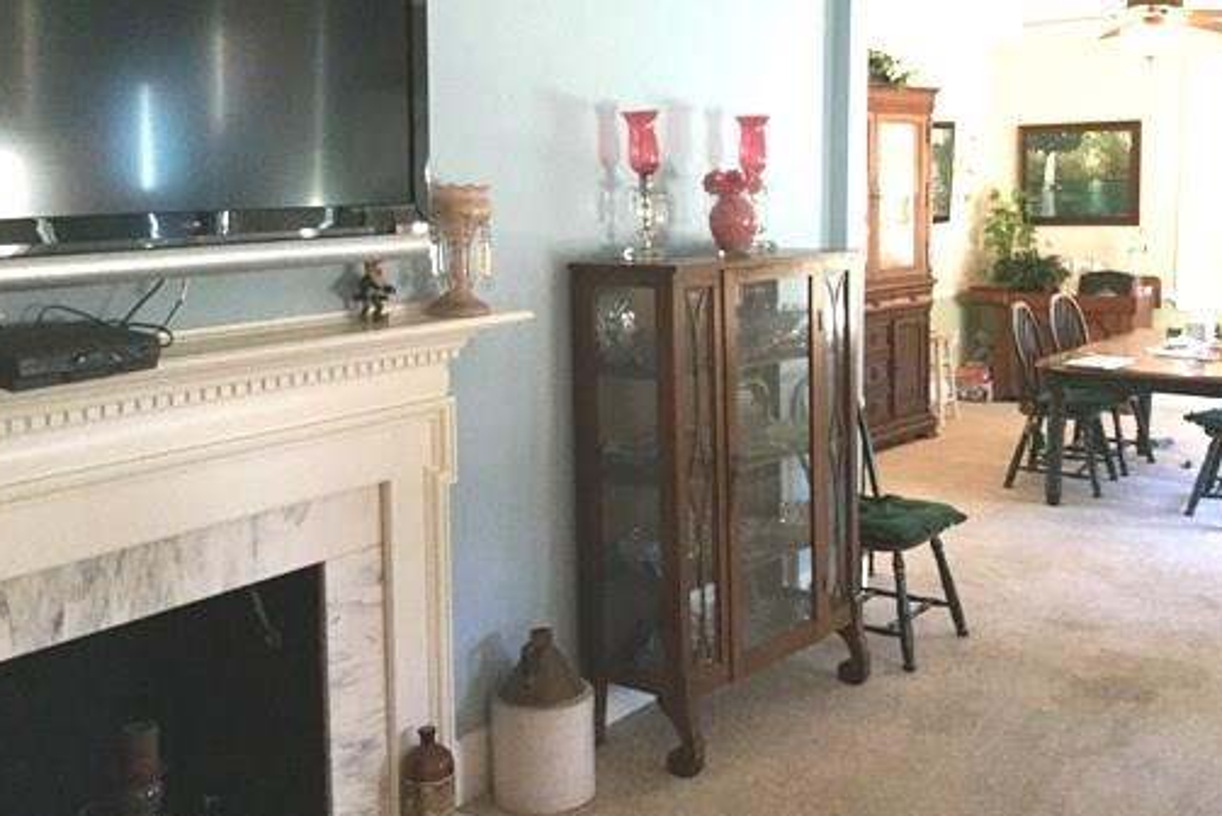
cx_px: 712
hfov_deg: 47.2
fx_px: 1392
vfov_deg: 32.6
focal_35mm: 41
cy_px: 347
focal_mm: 3.3
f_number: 2.4
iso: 200
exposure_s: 1/30
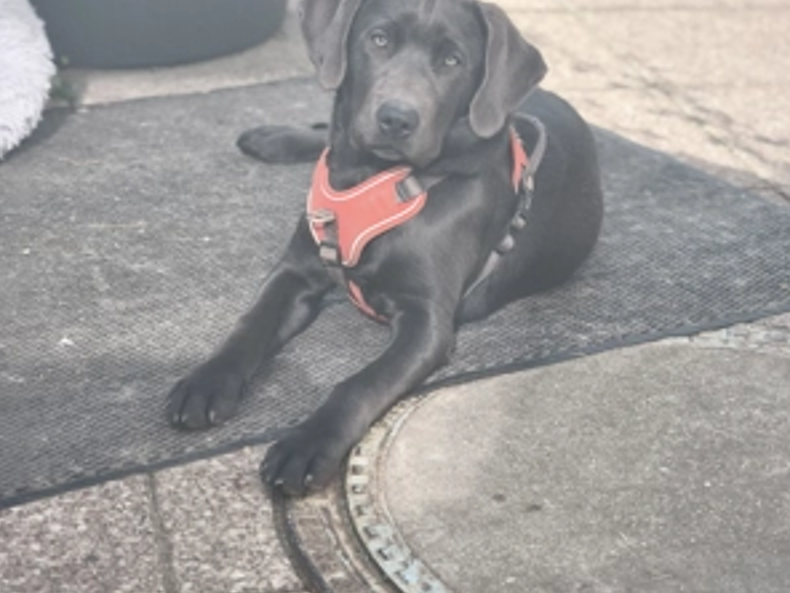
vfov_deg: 18.2
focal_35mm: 81
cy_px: 278
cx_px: 398
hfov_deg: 24.1
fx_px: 1849
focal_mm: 8.8
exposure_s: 1/425
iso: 200
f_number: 2
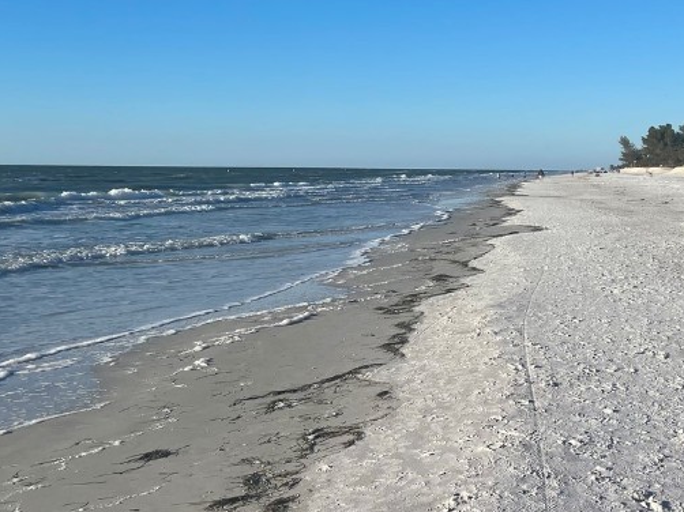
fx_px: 1007
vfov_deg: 28.1
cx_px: 390
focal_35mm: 51
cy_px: 120
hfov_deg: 37.4
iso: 32
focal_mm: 5.1
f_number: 1.6
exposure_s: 1/3922
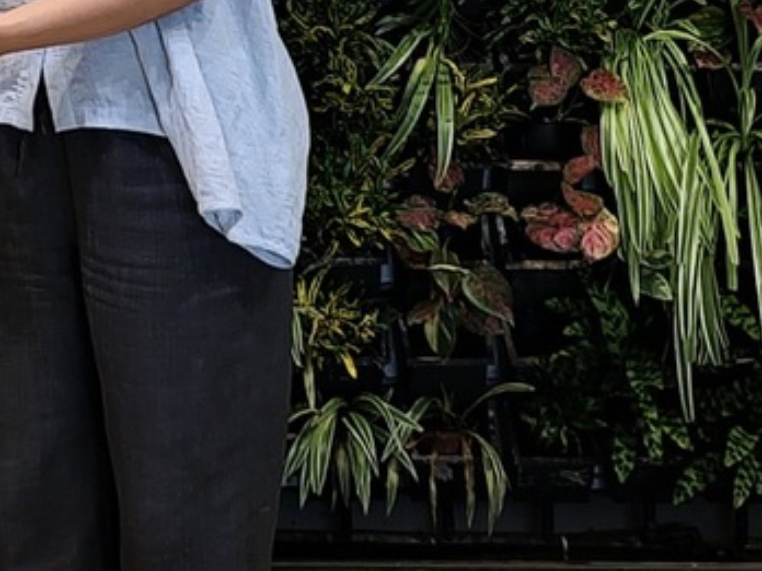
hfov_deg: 14.9
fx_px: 2796
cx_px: -180
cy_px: -308
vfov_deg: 11.2
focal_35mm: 127
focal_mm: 6.3
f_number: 1.7
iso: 64
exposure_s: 1/120
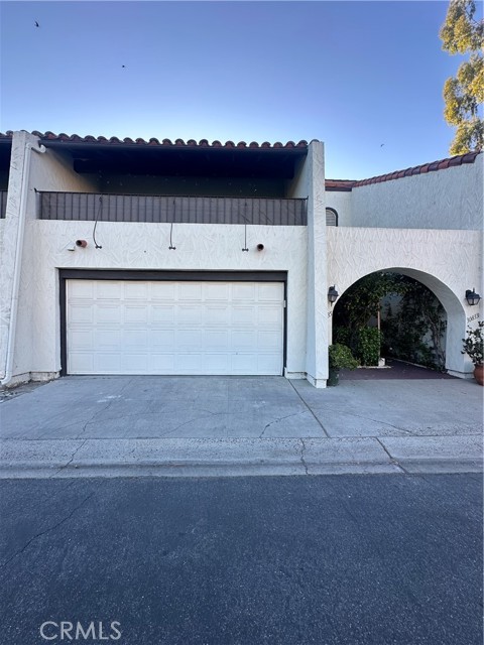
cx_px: 242
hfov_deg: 85.7
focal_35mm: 14
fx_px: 261
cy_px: 322
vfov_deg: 102.1
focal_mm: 2.22
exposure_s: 1/274
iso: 40
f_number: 2.2
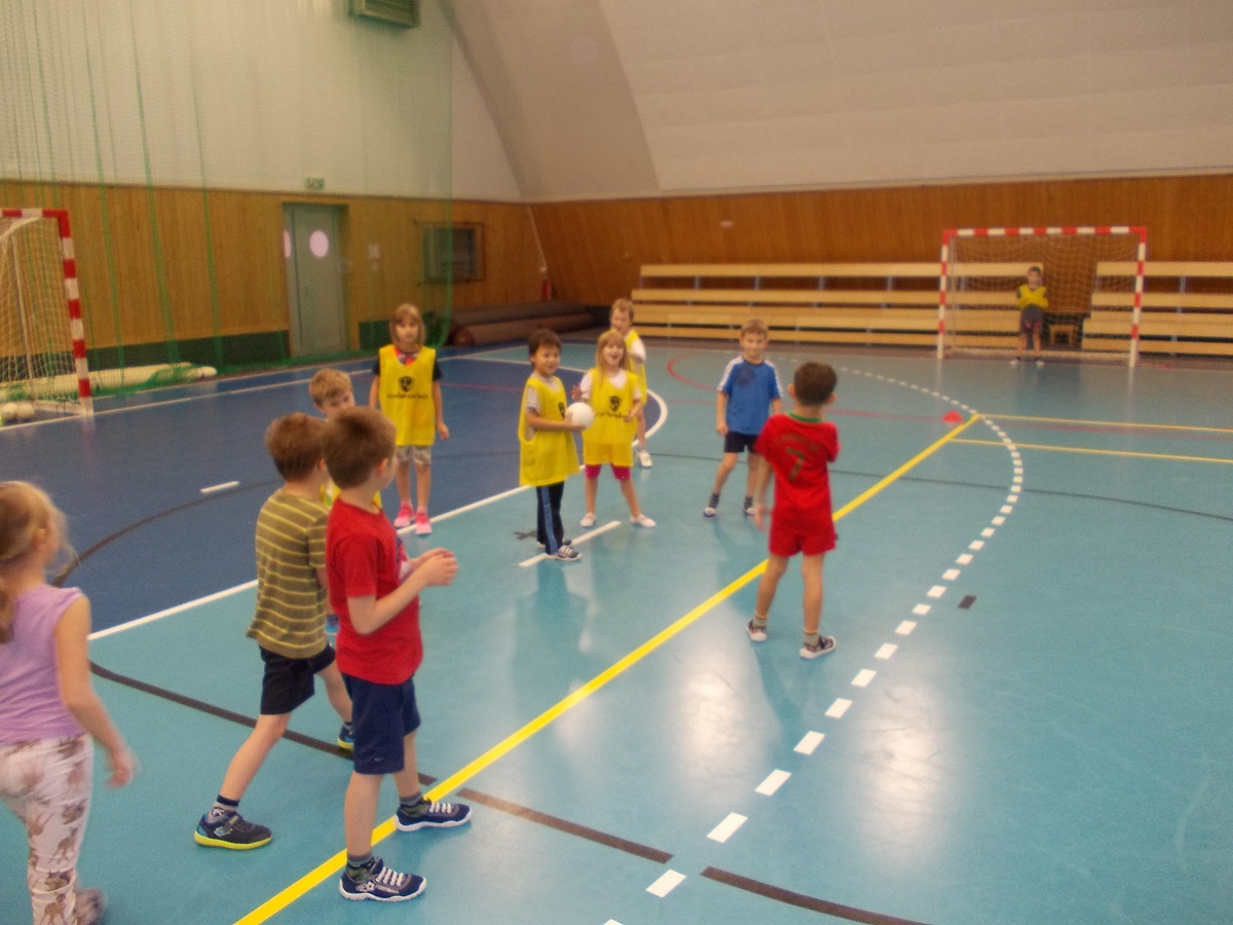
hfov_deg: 63.4
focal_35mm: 28
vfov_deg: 49.7
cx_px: 616
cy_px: 462
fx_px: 997
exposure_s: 1/25
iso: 200
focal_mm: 4
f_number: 2.7
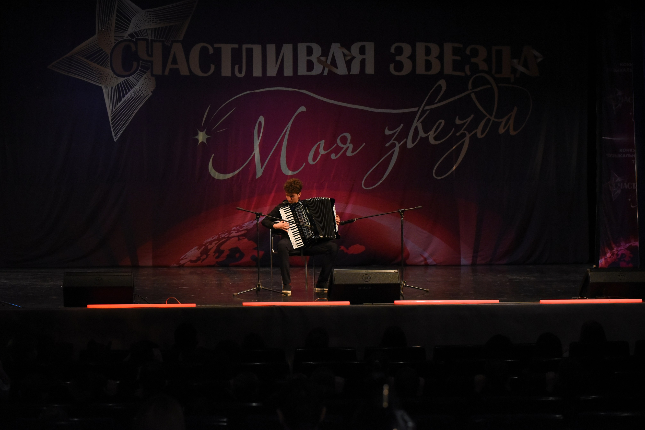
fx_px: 1272
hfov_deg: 28.5
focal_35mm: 71
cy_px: 215
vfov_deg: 19.2
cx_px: 322
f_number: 3.5
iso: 5000
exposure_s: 1/640
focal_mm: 70
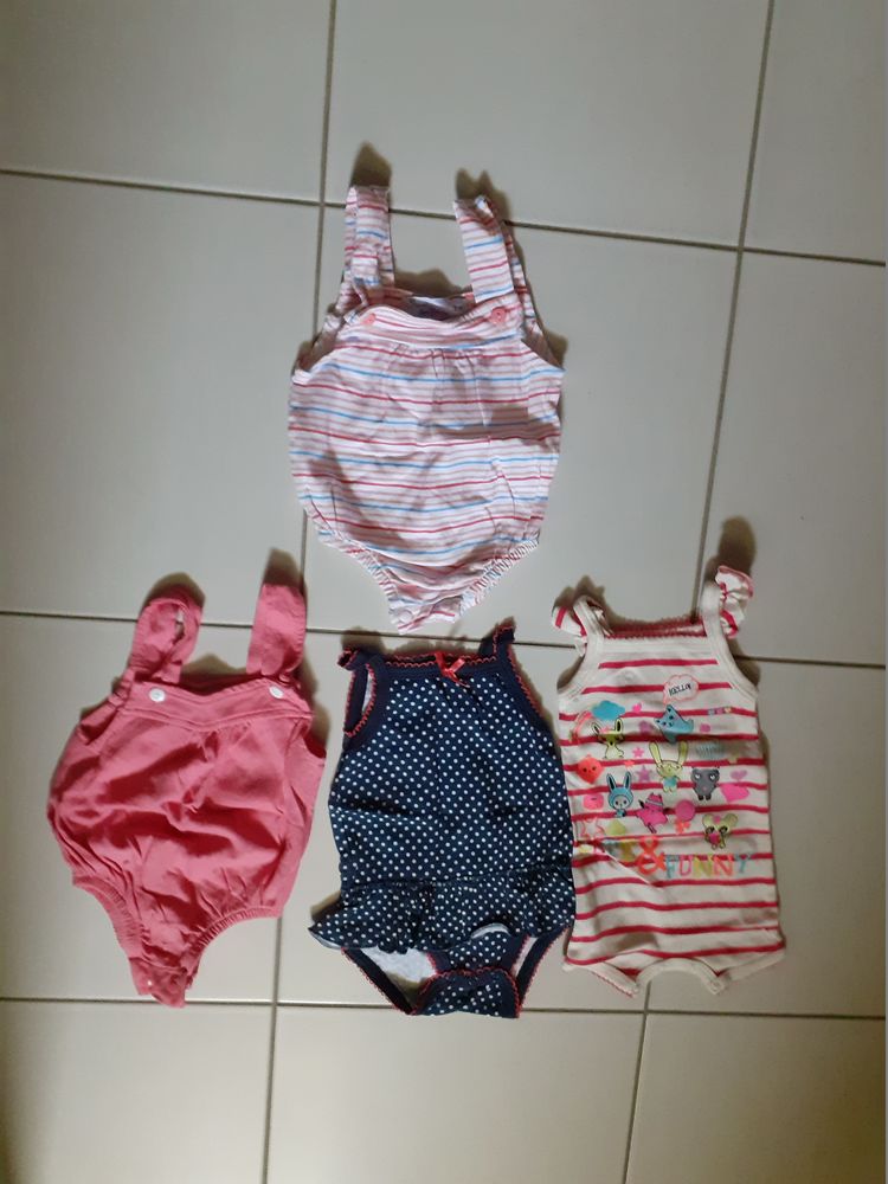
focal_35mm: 27
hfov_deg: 51.4
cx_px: 444
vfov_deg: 65.3
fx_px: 924
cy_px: 592
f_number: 1.9
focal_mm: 3.6
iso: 500
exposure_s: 1/25
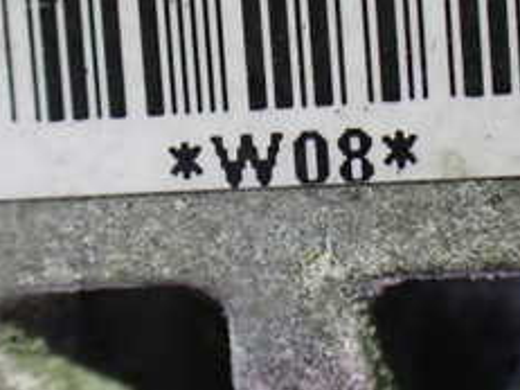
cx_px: 259
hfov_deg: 25.0
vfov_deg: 18.7
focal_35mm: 78
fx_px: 1171
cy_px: 68
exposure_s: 1/40
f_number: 2.3
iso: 800
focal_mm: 5.4
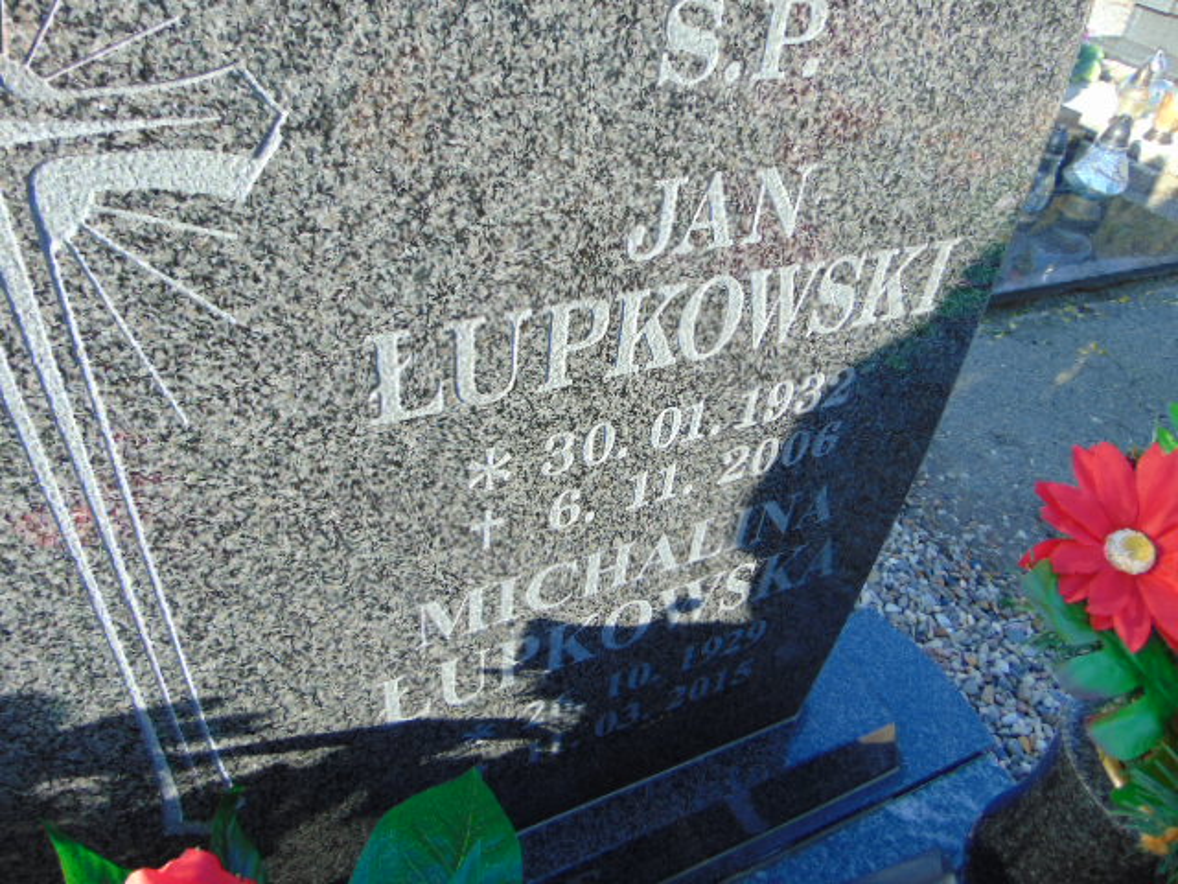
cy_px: 442
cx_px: 589
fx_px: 851
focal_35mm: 25
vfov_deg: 54.9
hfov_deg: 69.4
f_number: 3
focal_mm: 4.5
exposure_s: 1/250
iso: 80
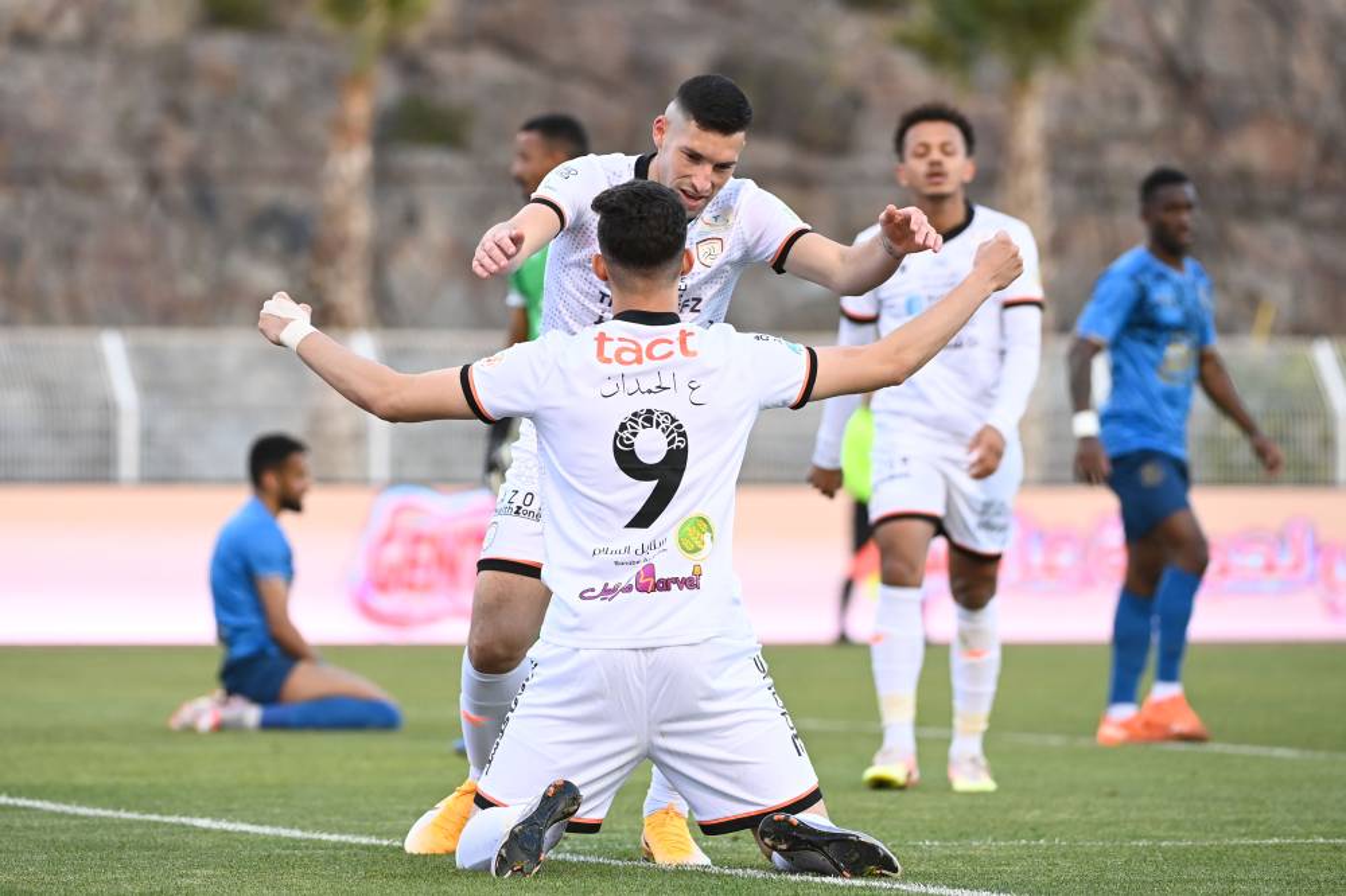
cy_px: 448
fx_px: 8222
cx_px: 673
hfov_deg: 9.4
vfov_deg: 6.2
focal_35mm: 220
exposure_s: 1/1250
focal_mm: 220
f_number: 4
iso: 2000
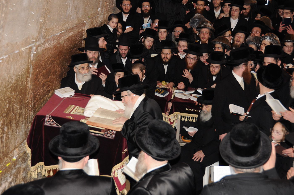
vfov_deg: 23.7
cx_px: 147
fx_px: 465
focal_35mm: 57
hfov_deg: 35.1
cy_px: 98
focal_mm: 38
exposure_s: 1/80
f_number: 4.2
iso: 500
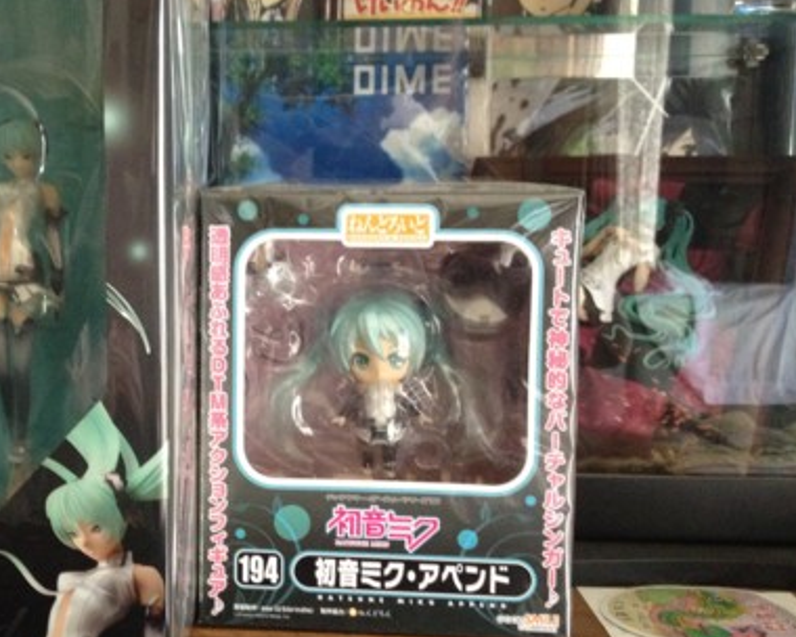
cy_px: 298
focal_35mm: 54
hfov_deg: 34.1
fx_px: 1272
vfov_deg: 28.1
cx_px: 207
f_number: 2.4
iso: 400
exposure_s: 1/20
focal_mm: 4.28
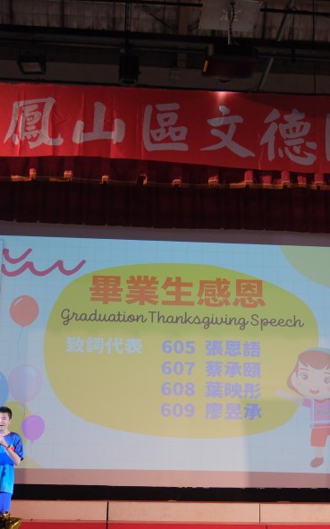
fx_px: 778
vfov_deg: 37.5
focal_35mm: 54
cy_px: 263
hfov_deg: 23.9
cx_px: 182
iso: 800
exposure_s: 1/60
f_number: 2.8
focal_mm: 19.4
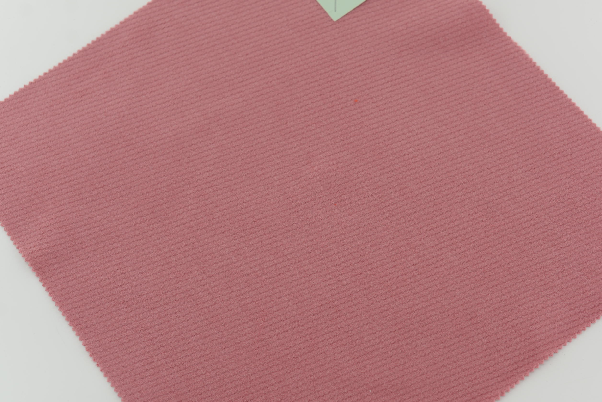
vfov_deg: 22.6
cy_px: 190
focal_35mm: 60
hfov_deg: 33.4
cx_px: 338
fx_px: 1004
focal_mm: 50
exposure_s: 1/200
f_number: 3.5
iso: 100
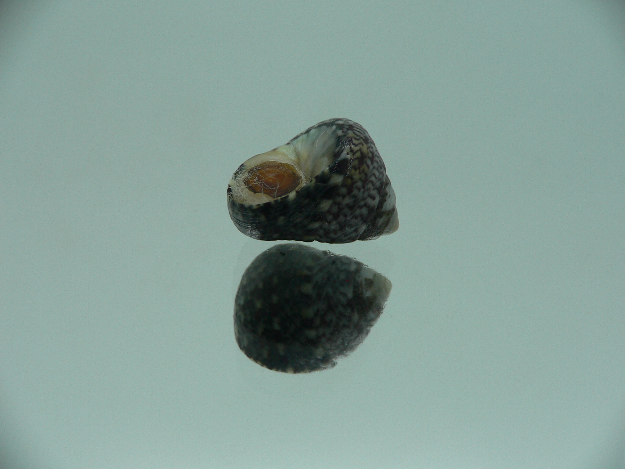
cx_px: 312
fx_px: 632
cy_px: 234
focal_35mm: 35
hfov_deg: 52.6
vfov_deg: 40.7
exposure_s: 1/60
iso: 80
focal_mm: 4.6
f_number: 2.8
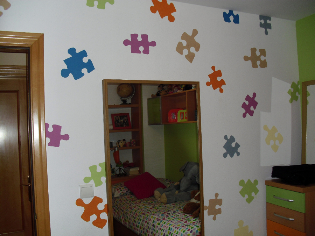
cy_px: 118
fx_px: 328
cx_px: 158
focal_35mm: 36
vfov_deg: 39.7
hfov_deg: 51.4
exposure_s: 1/60
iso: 100
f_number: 3.1
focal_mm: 6.3
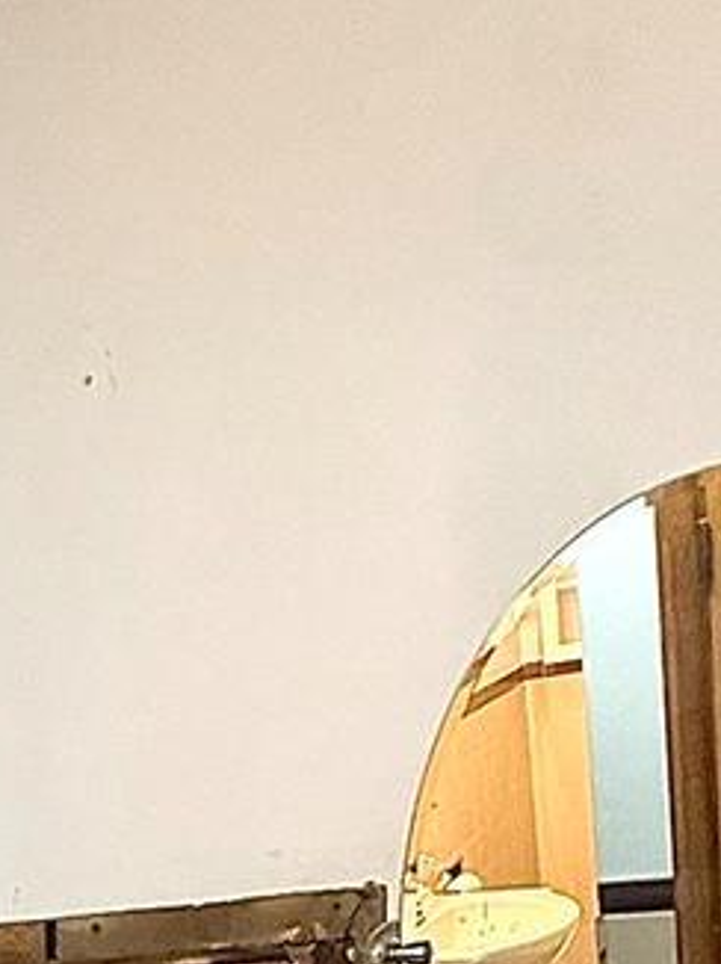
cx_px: -269
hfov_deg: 20.0
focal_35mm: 66
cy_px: 1274
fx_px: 1835
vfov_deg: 25.2
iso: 320
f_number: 2.2
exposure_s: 1/120
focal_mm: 2.22
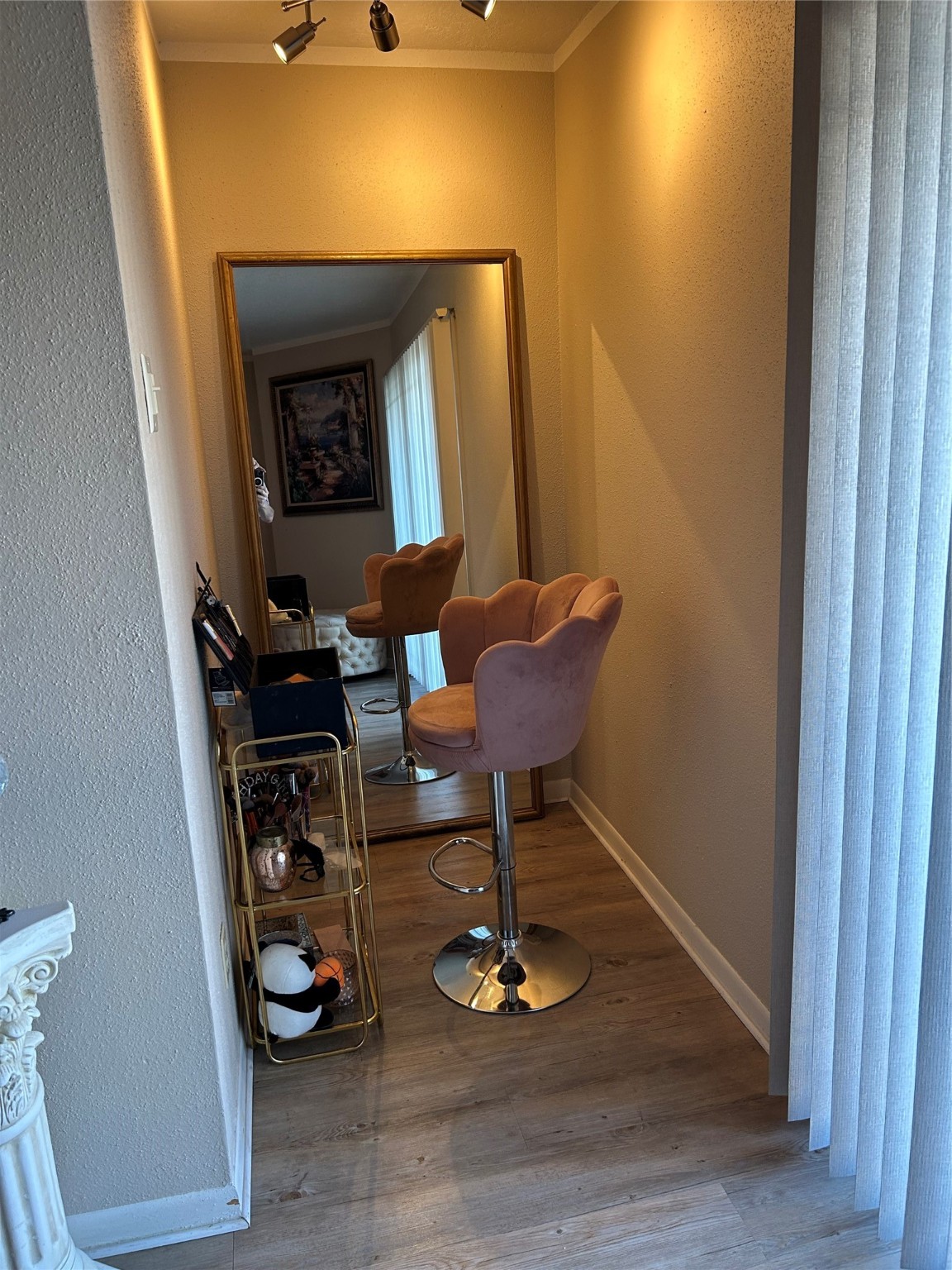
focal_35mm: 26
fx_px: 953
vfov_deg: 67.3
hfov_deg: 53.1
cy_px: 635
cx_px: 476
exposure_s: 1/120
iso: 125
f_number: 1.5
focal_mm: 5.7
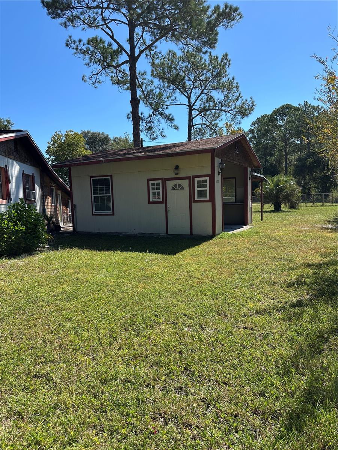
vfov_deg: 71.6
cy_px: 225
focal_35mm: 24
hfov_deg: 56.8
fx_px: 312
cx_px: 169
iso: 80
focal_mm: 6.86
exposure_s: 1/3155
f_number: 1.78
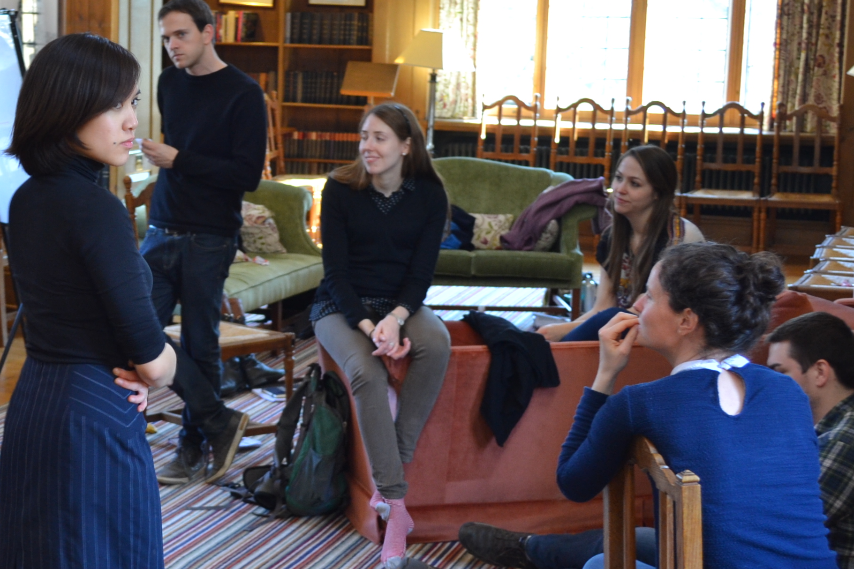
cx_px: 132
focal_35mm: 74
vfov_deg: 18.4
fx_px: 1755
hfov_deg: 26.7
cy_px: 275
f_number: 4.2
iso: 400
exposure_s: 1/20
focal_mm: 26
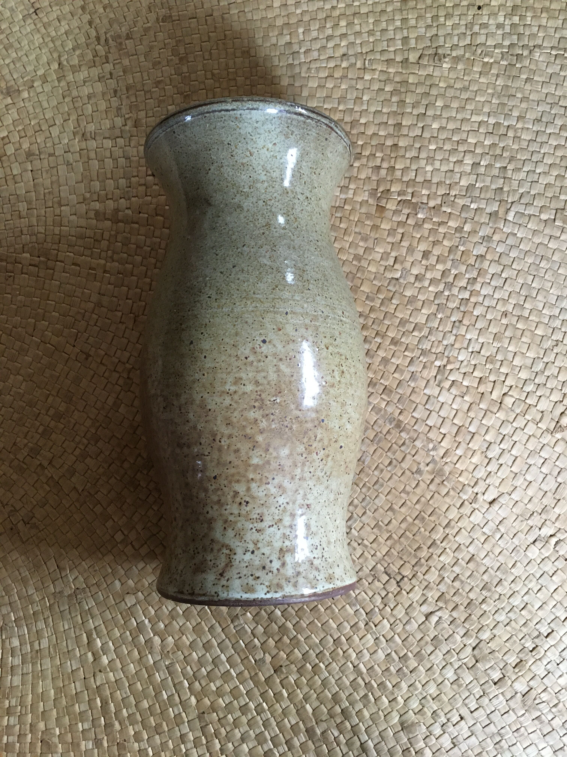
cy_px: 378
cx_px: 284
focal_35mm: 29
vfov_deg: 61.7
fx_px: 633
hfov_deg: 48.2
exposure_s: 1/25
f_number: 2.2
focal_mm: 4.15
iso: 200
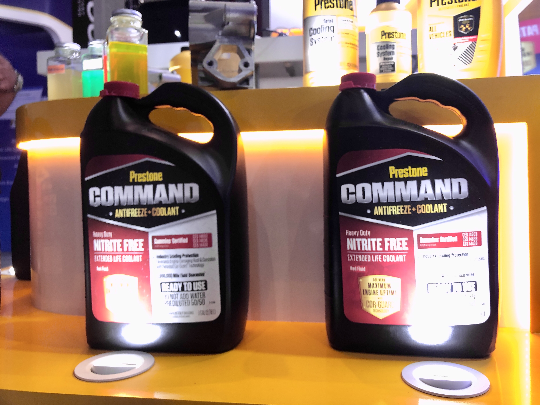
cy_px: 202
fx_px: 437
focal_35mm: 28
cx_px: 270
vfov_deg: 49.7
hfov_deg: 63.4
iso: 25
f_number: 1.8
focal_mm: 4
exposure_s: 1/33
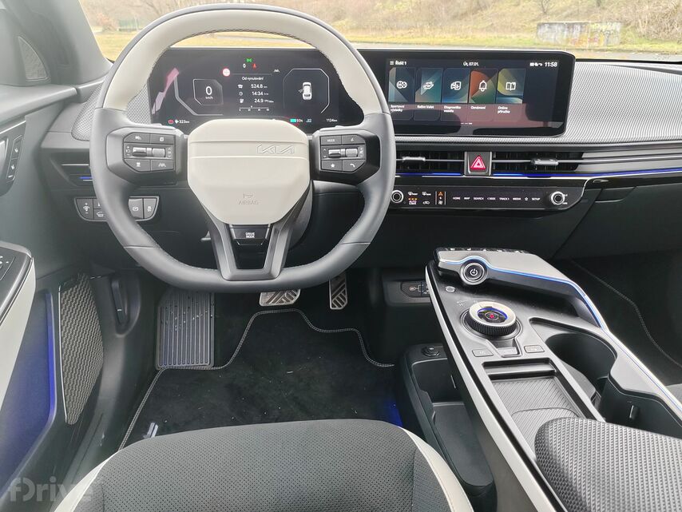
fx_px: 532
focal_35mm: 27
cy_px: 256
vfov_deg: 51.4
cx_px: 341
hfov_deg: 65.3
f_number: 1.9
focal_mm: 5.52
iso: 500
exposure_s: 1/100
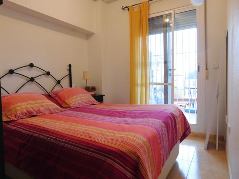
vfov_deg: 58.8
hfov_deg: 74.0
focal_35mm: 23
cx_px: 120
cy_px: 90
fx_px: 159
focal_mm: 4
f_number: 3
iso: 400
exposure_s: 1/30
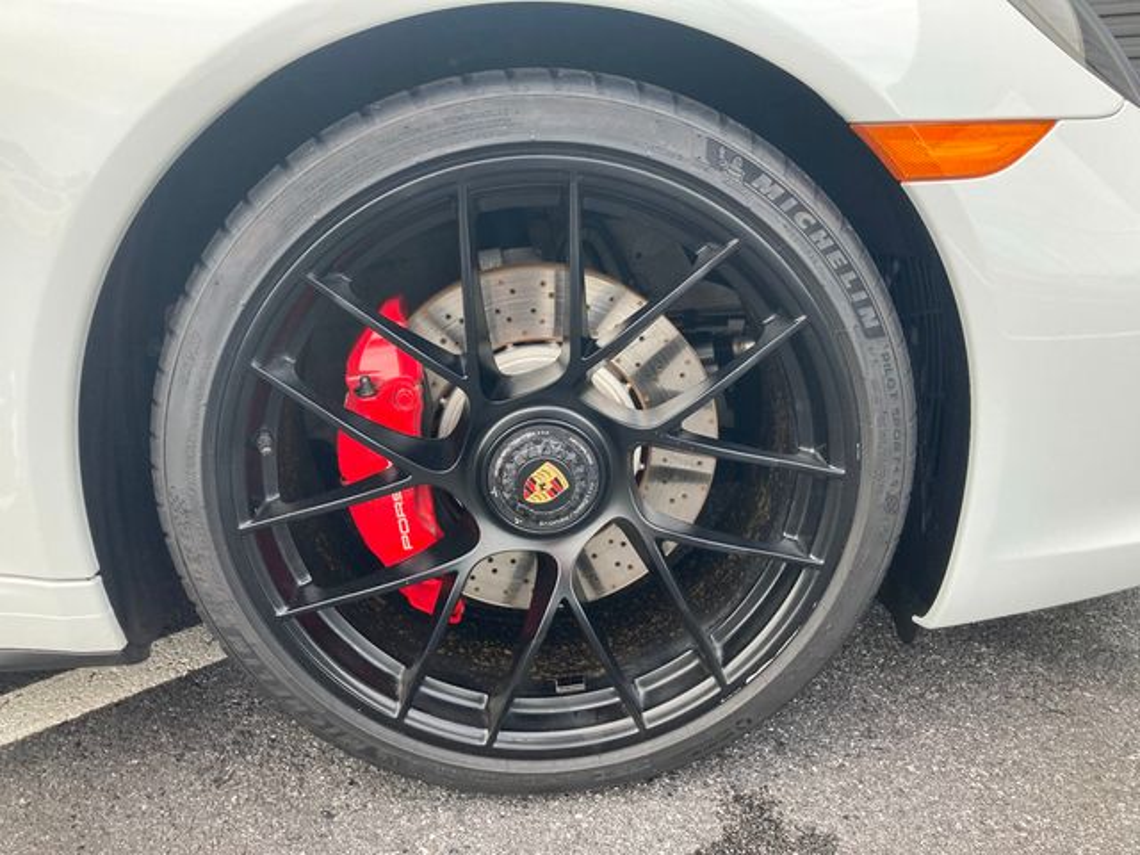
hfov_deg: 63.4
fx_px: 922
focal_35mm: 28
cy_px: 428
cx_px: 570
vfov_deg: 49.7
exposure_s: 1/121
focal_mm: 3.99
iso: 25
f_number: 1.8
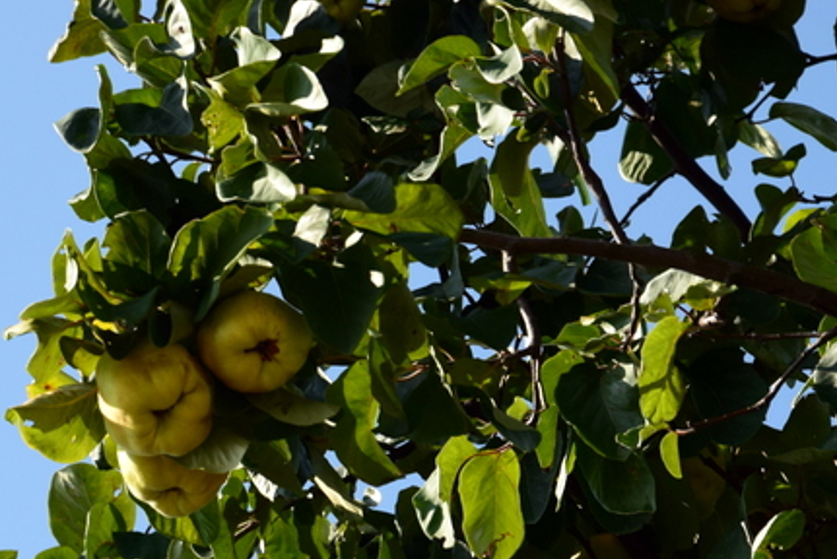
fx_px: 4861
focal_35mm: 209
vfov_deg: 6.6
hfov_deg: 9.8
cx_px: 188
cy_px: 483
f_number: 10
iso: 400
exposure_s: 1/250
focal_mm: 75
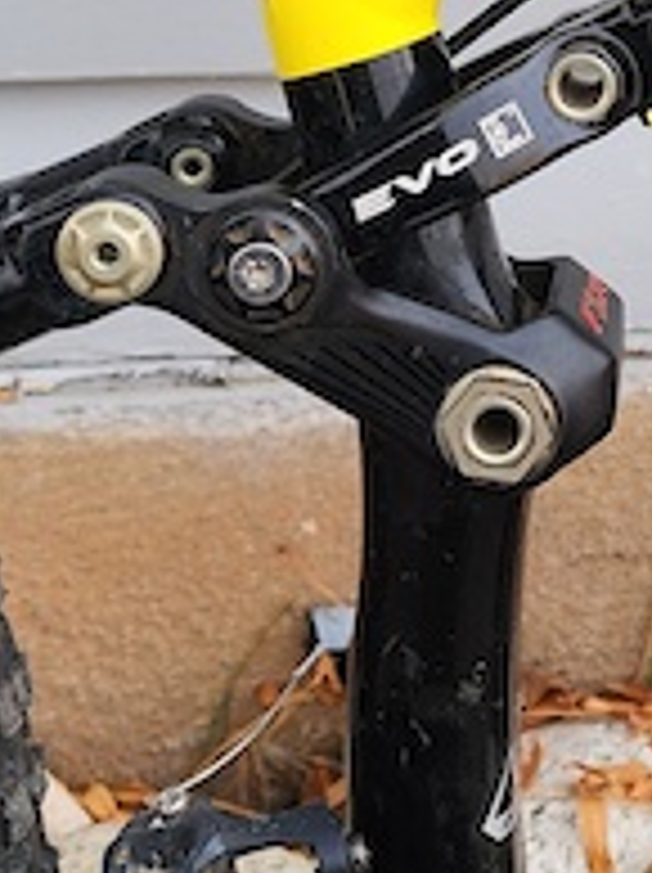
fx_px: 2391
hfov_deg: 15.2
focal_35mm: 95
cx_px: 697
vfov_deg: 20.1
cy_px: 4
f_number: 1.8
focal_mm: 6.4
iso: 32
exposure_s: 1/180
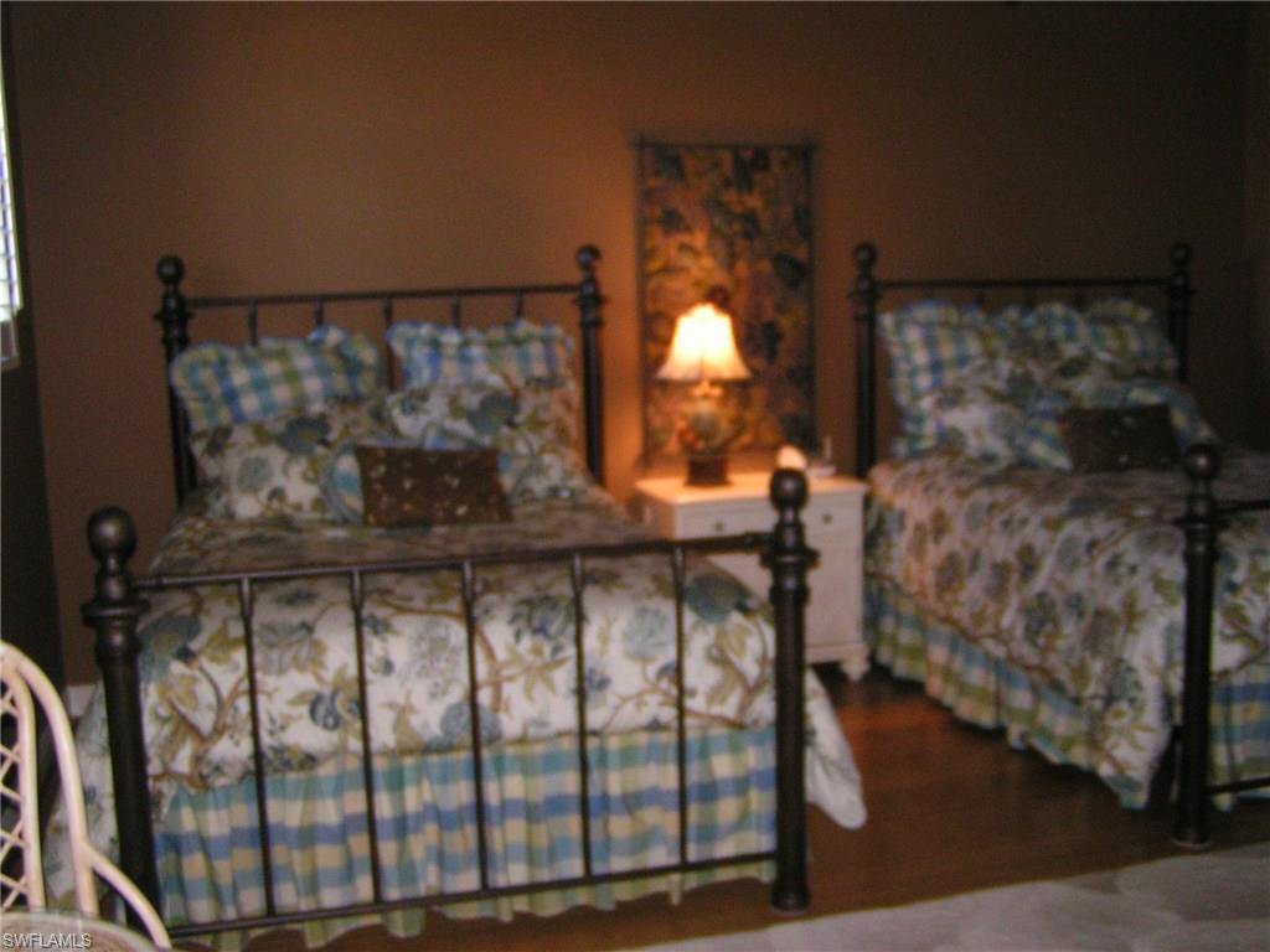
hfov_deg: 49.0
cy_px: 476
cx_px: 635
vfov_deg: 37.7
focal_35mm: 38
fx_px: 1394
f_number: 2.8
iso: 200
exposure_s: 1/40
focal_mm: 5.8
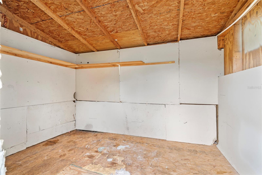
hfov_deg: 96.7
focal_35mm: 16
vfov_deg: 73.7
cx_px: 131
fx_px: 116
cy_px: 88
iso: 100
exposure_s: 5
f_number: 8
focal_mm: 16
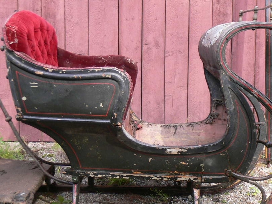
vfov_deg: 18.2
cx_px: 113
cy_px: 118
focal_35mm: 81
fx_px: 636
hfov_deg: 24.1
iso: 100
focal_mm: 8.5
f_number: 3.4
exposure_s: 1/80
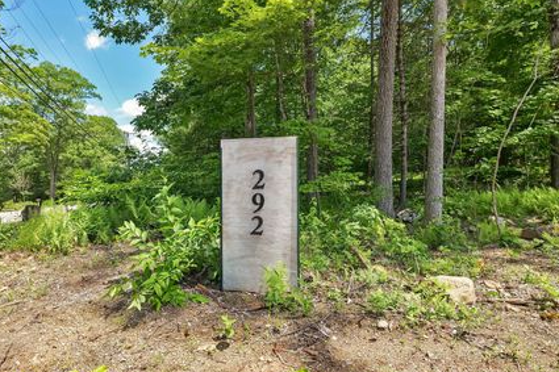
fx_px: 310
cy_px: 185
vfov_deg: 61.9
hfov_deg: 83.8
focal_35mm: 20
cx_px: 258
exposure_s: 1/250
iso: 100
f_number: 4.5
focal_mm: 17
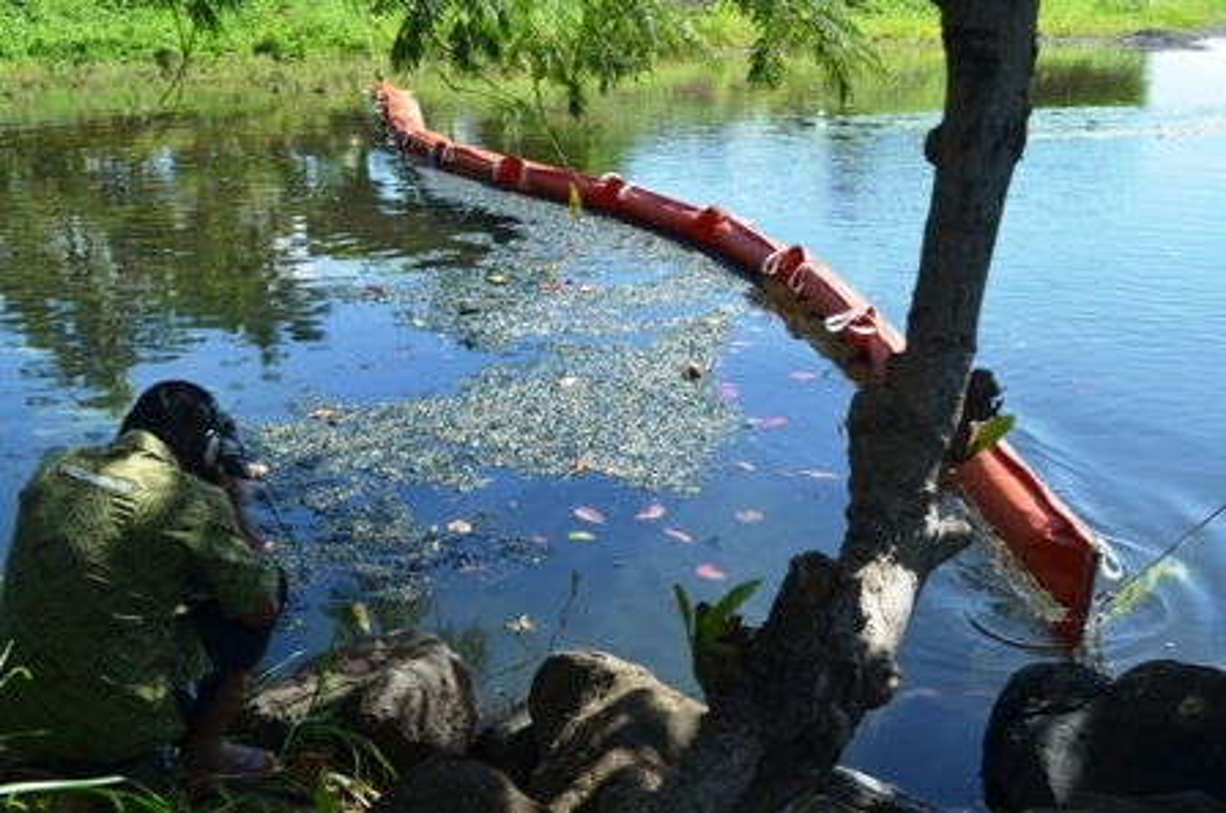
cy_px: 406
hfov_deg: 46.5
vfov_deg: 31.8
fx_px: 1428
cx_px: 613
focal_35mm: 42
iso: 180
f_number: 8
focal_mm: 28
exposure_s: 1/250
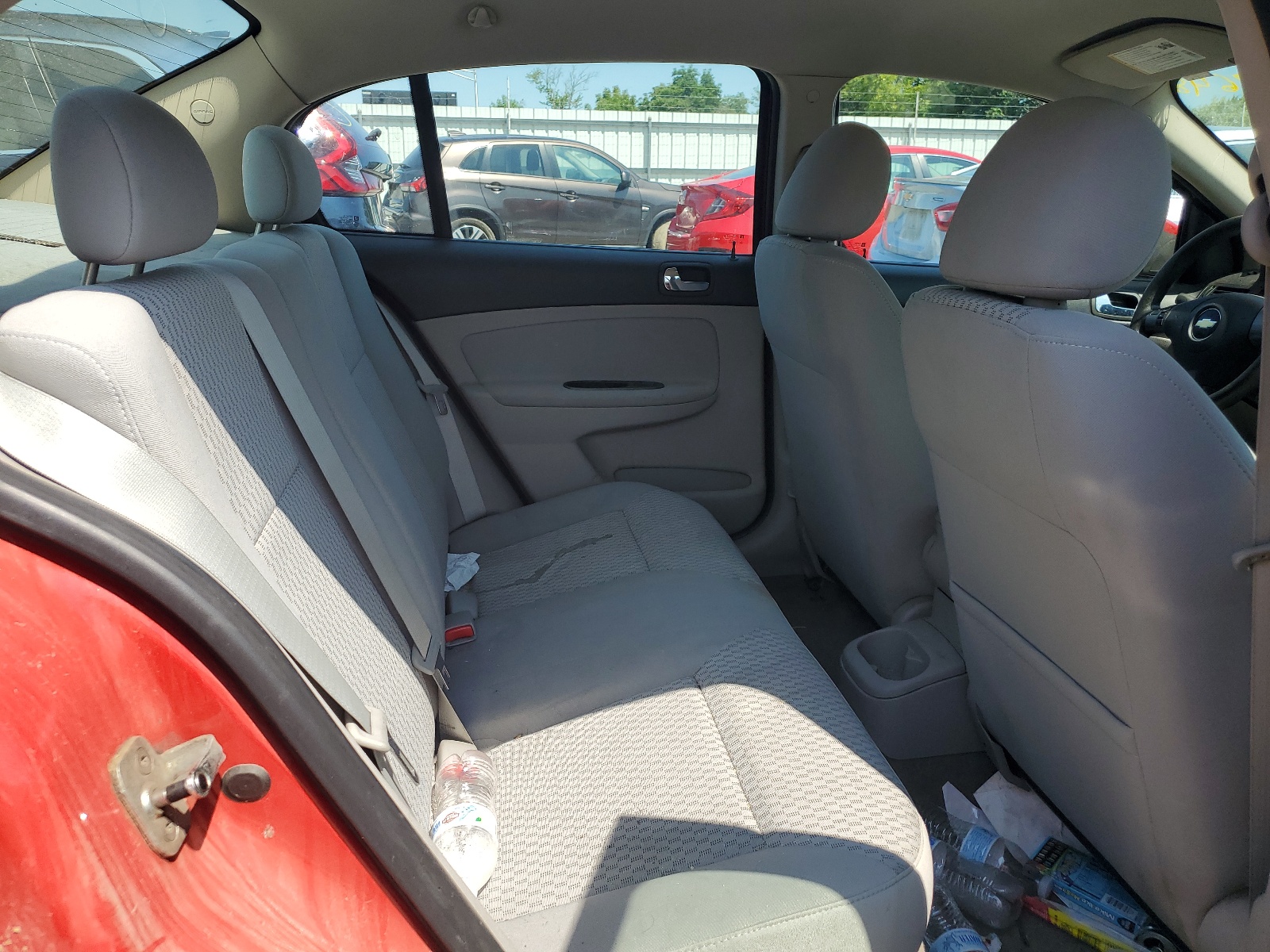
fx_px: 954
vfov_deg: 53.1
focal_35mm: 26
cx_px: 635
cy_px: 476
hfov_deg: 67.3
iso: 50
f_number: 1.5
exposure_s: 1/1667
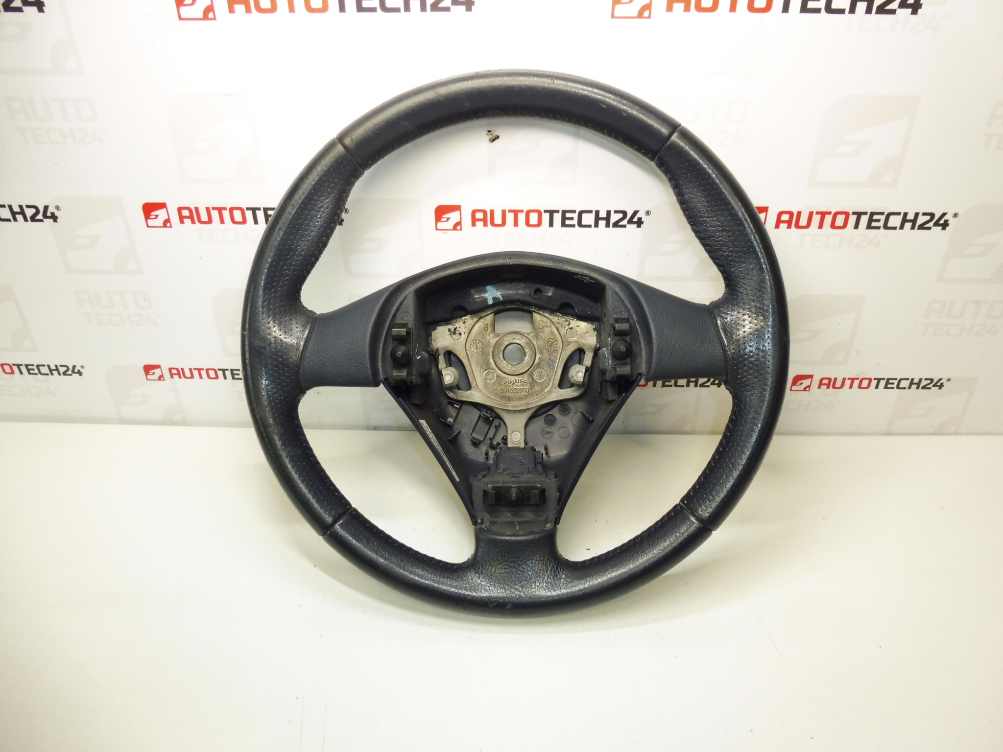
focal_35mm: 24
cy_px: 376
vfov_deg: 56.8
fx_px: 695
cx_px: 502
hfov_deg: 71.6
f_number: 3.5
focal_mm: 4.3
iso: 200
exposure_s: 1/60
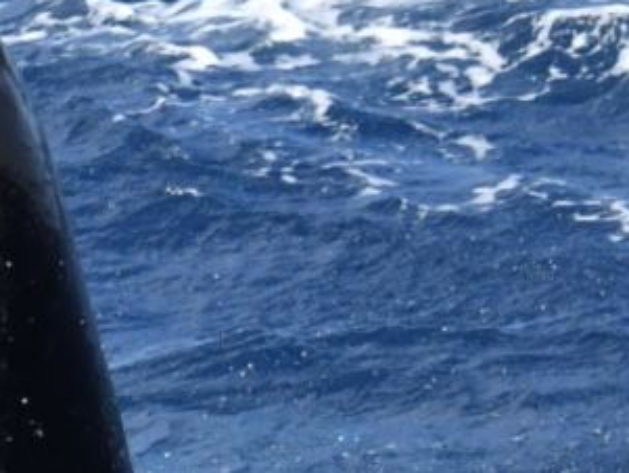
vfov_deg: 3.3
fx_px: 8126
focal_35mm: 447
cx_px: -102
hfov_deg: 4.4
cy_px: 286
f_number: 5.3
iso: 1100
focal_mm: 175
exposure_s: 1/8000
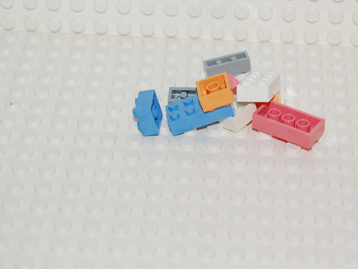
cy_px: 95
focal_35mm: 120
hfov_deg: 16.4
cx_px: 222
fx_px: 1238
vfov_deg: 12.4
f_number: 5.6
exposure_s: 1/60
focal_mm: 55
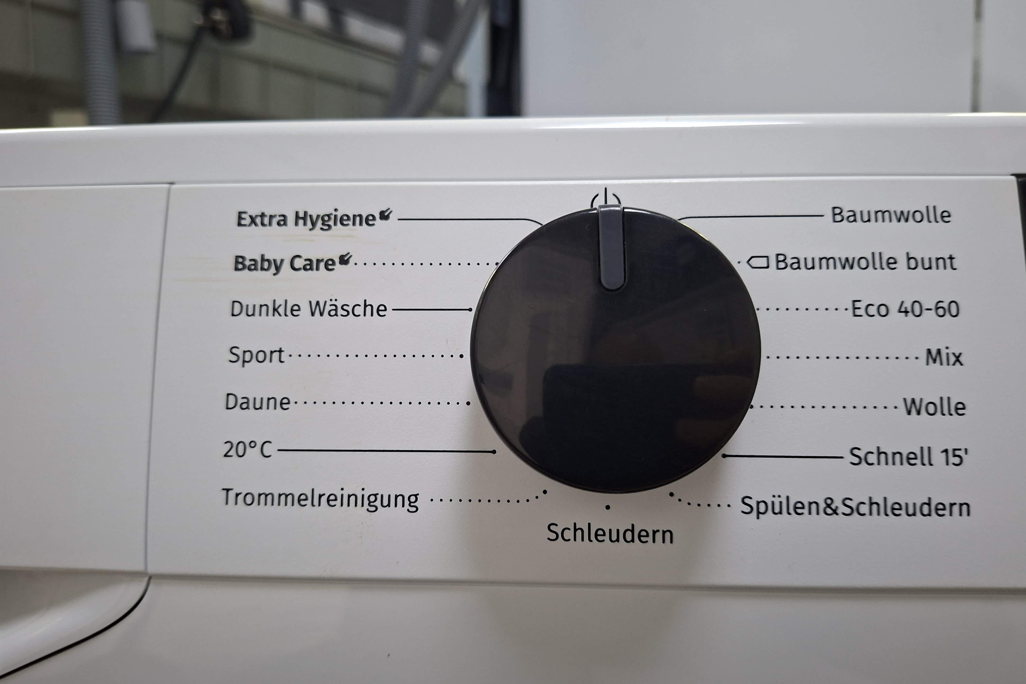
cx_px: 514
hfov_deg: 73.7
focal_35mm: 24
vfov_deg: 53.1
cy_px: 367
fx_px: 684
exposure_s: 1/50
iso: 320
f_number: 1.8
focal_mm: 5.54
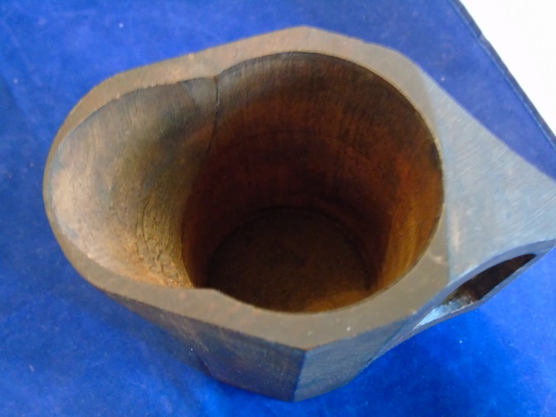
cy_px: 208
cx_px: 278
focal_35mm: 46
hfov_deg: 41.2
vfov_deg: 31.5
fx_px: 739
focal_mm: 8.2
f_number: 4.1
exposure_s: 1/4
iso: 800
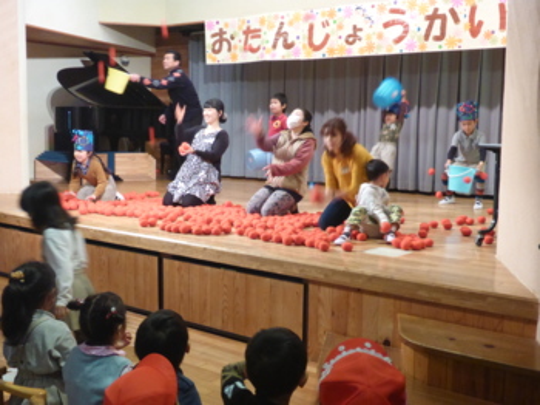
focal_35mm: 44
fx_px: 686
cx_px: 270
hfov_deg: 43.0
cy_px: 202
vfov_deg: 32.8
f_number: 4.3
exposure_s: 1/25
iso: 800
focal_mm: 7.8
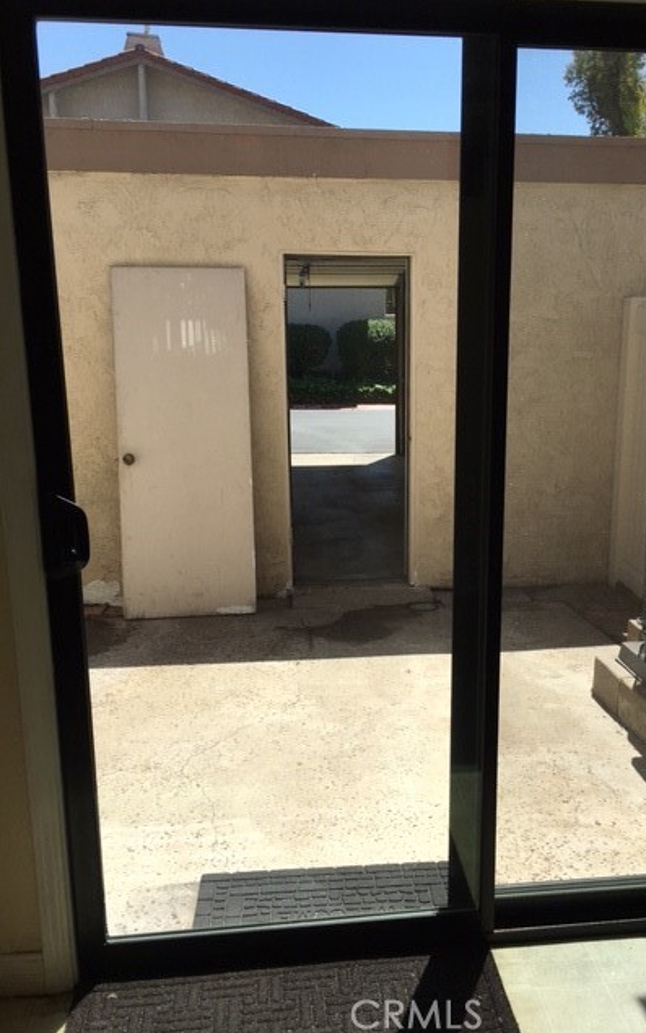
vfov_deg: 61.2
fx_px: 873
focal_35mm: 31
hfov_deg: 40.4
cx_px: 389
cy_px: 517
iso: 25
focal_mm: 4.15
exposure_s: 1/1350
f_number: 2.2
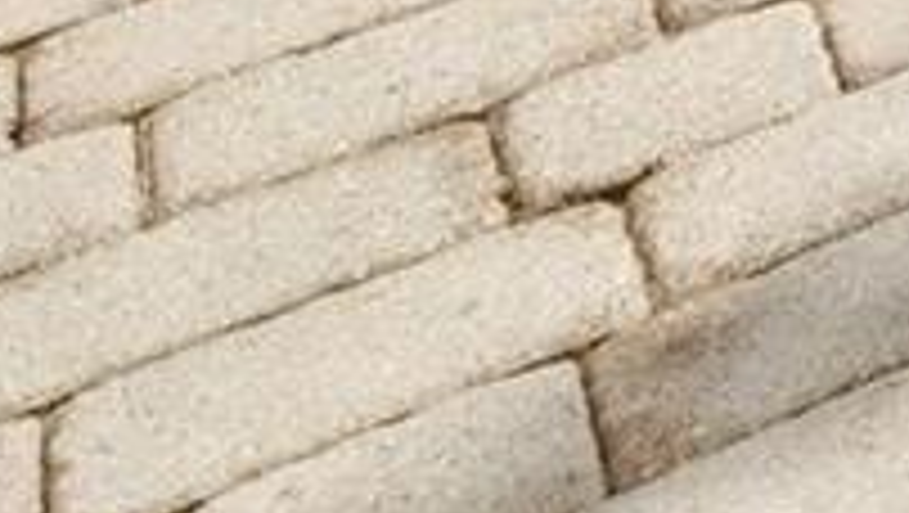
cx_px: 3213
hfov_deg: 9.5
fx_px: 2798
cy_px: -1748
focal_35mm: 116
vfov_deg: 6.9
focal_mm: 14
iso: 100
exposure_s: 1/100
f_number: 5
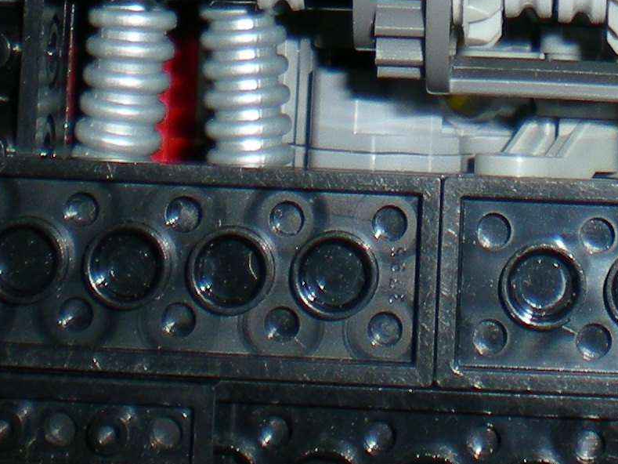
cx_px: 470
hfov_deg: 13.3
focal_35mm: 148
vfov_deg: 9.4
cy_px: -433
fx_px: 2643
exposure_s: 1/60
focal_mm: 6.3
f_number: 4.6
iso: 50
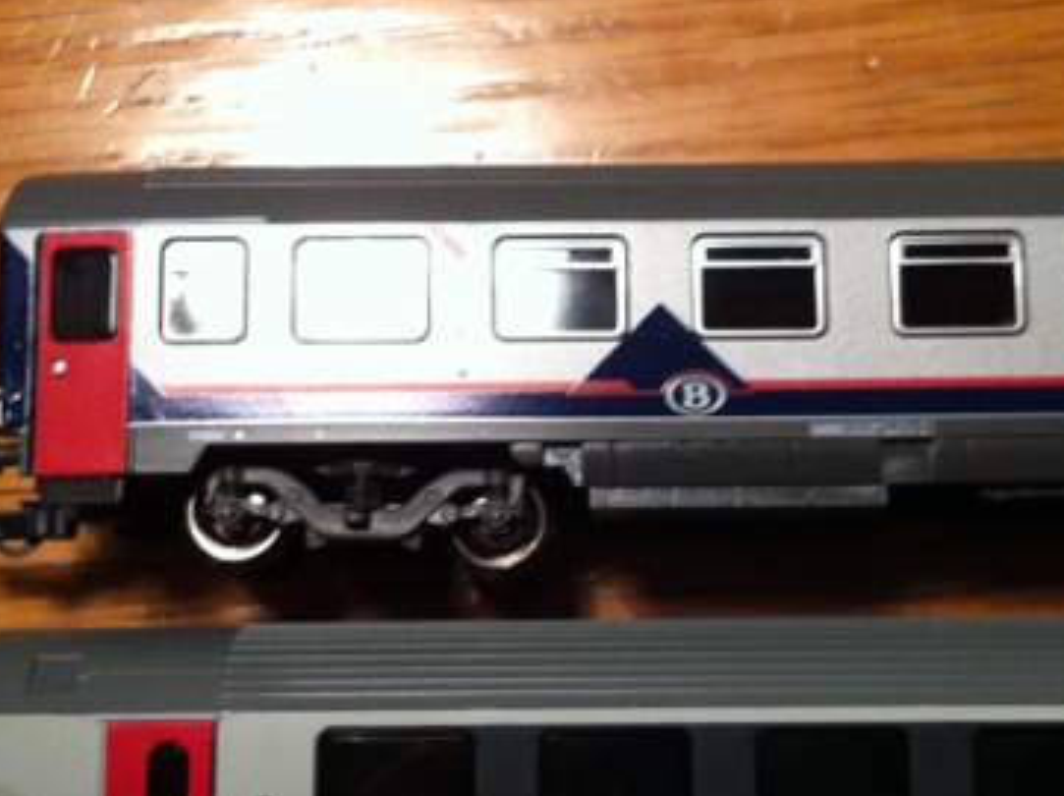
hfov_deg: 31.1
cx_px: 637
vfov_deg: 23.6
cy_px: 483
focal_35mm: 62
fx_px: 1904
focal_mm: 3.85
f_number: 2.8
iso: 400
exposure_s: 1/15
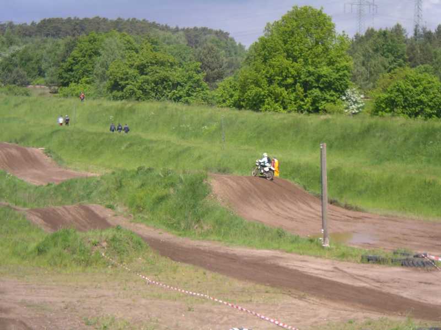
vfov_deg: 14.2
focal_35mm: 104
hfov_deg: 18.9
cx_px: 220
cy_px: 165
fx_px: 1325
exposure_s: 1/400
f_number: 3.9
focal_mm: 16
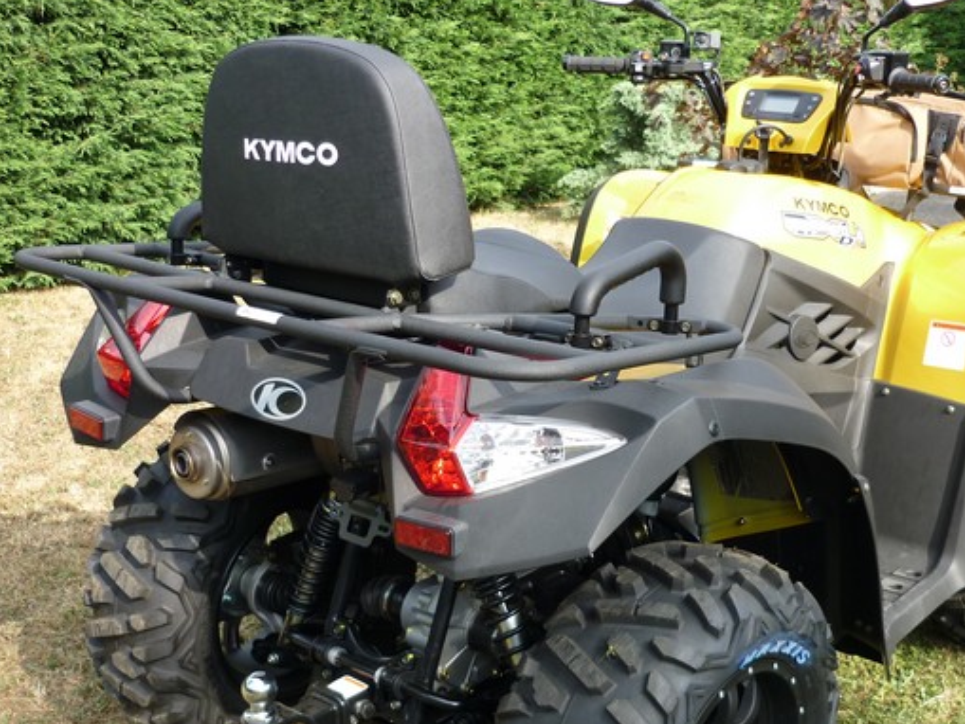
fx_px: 1283
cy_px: 445
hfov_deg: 41.0
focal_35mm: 46
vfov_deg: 31.4
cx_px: 592
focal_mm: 5.5
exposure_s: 1/250
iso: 80
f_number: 2.8
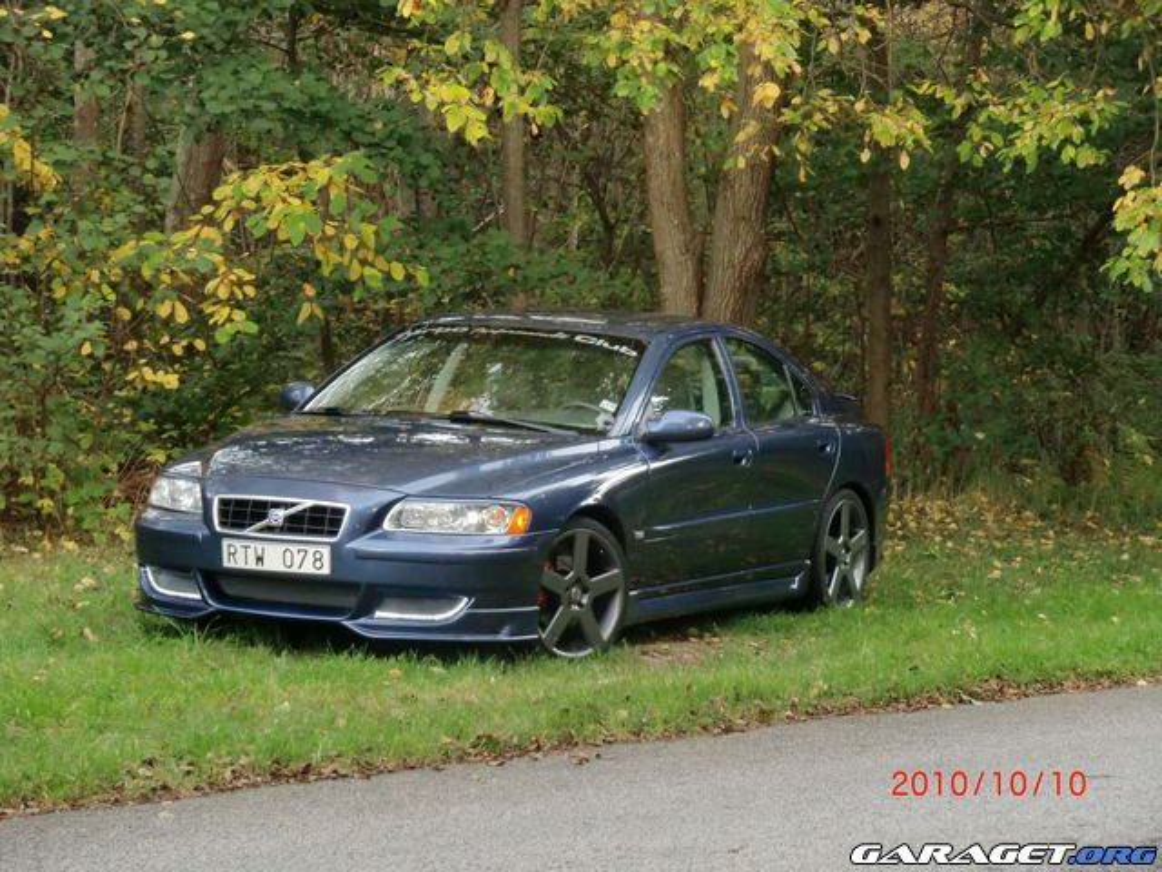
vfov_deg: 14.1
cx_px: 581
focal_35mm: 105
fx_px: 3525
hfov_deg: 18.7
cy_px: 436
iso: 400
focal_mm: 18.8
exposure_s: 1/60
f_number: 5
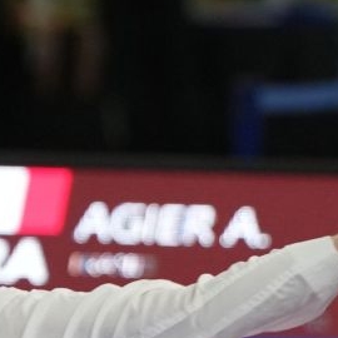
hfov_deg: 2.2
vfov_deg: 2.2
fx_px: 8893
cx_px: 169
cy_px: 265
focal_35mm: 805
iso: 2000
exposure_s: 1/1000
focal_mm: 142
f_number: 2.8
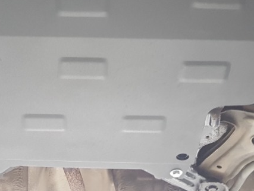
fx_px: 536
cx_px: 69
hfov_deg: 26.4
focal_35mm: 73
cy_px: 2
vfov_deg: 19.6
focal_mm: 4.2
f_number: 1.7
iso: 200
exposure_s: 1/18
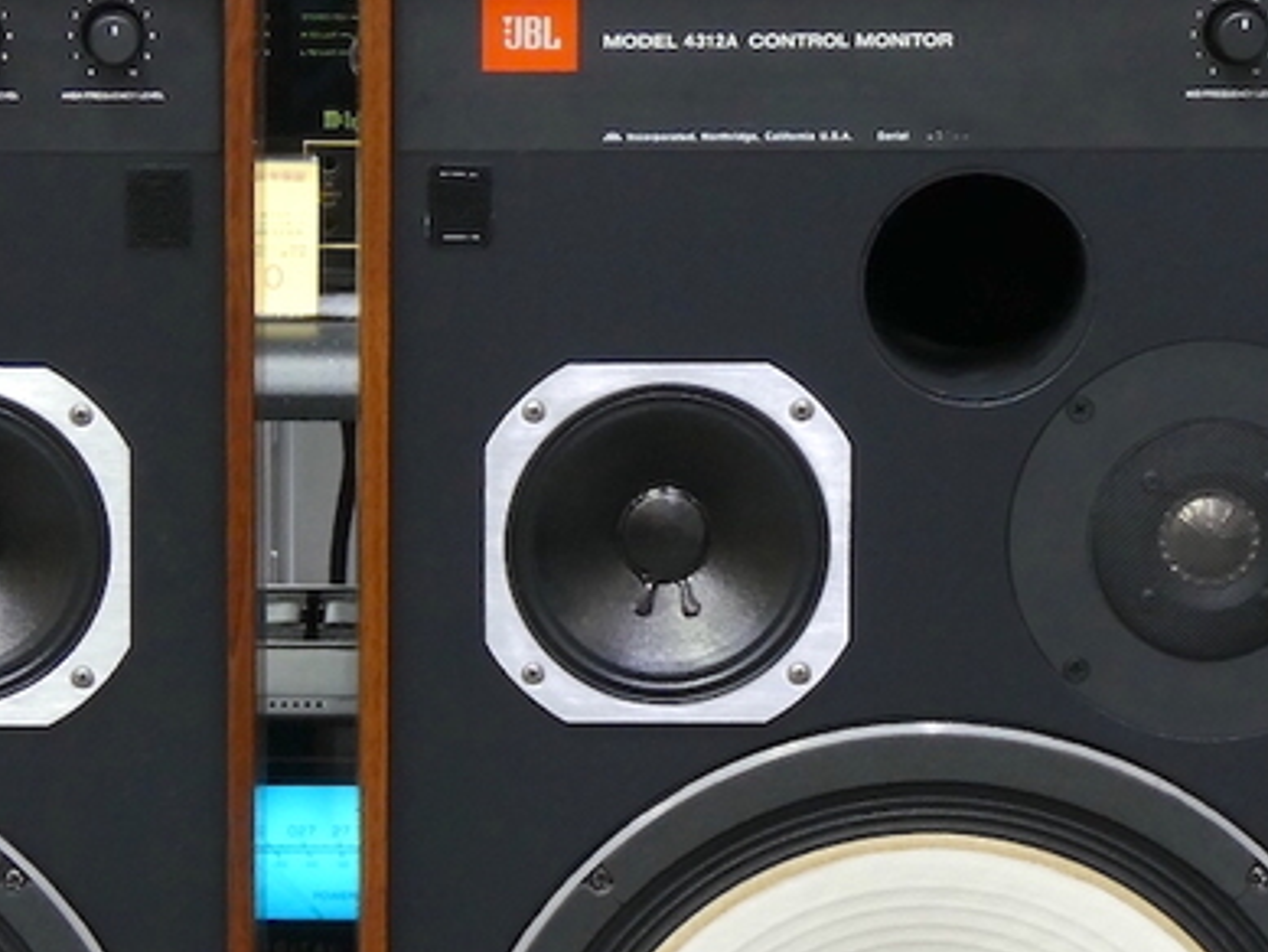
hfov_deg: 8.9
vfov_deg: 6.7
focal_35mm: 222
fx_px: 8134
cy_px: 734
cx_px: 300
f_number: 4.9
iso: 200
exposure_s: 1/3.2
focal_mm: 16.1
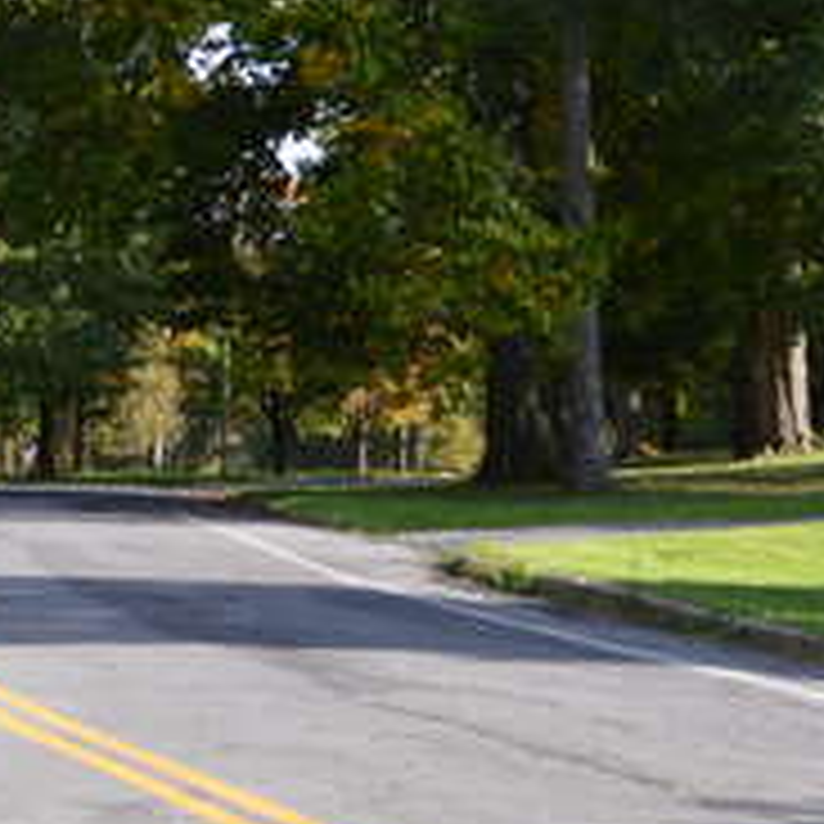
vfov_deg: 11.9
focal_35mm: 145
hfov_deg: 11.8
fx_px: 3905
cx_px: -135
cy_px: -5
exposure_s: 1/125
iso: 100
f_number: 5.6
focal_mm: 26
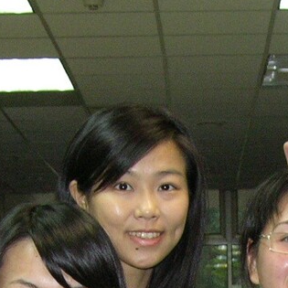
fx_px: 1478
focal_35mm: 157
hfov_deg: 11.1
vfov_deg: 10.6
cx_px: 270
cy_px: 488
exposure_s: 1/60.1
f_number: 2.8
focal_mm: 8.9
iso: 200
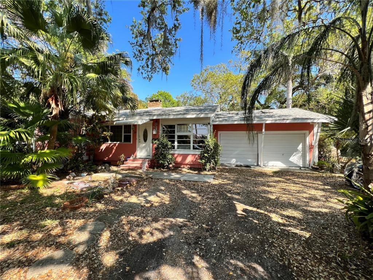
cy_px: 140
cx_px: 186
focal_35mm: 13
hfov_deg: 106.2
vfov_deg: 89.9
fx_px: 140
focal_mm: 1.57
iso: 32
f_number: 1.8
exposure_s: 1/421
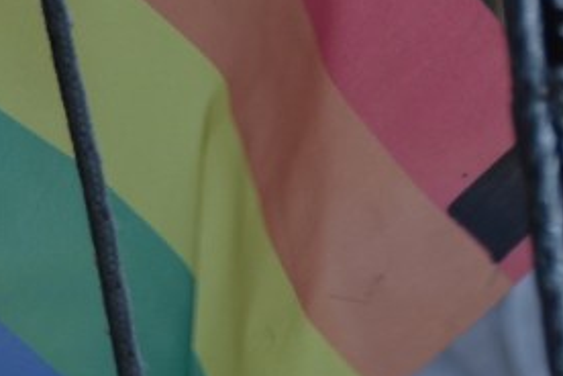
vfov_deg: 2.6
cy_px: 13
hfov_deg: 3.9
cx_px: -567
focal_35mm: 521
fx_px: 8152
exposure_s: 1/200
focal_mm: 75
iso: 100
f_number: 7.1
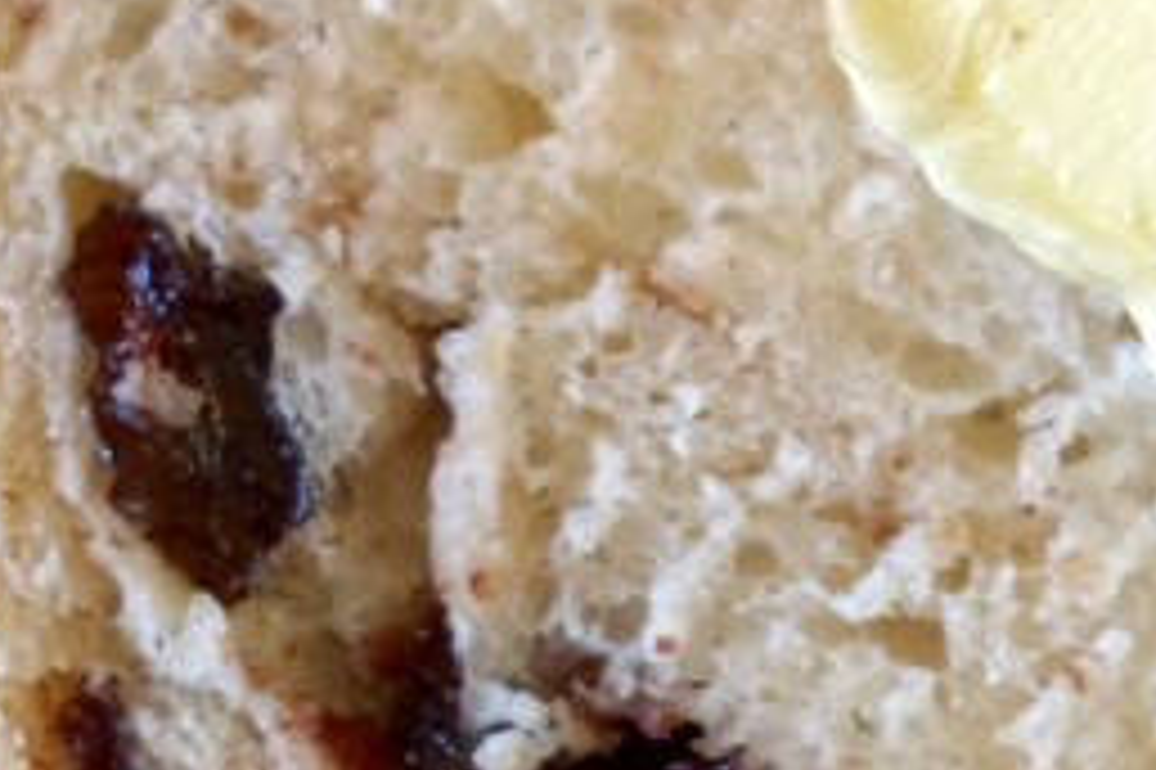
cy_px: -1387
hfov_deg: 4.6
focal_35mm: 448
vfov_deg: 3.0
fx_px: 14376
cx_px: 2024
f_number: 7.1
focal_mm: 60
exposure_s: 1/80
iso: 3200
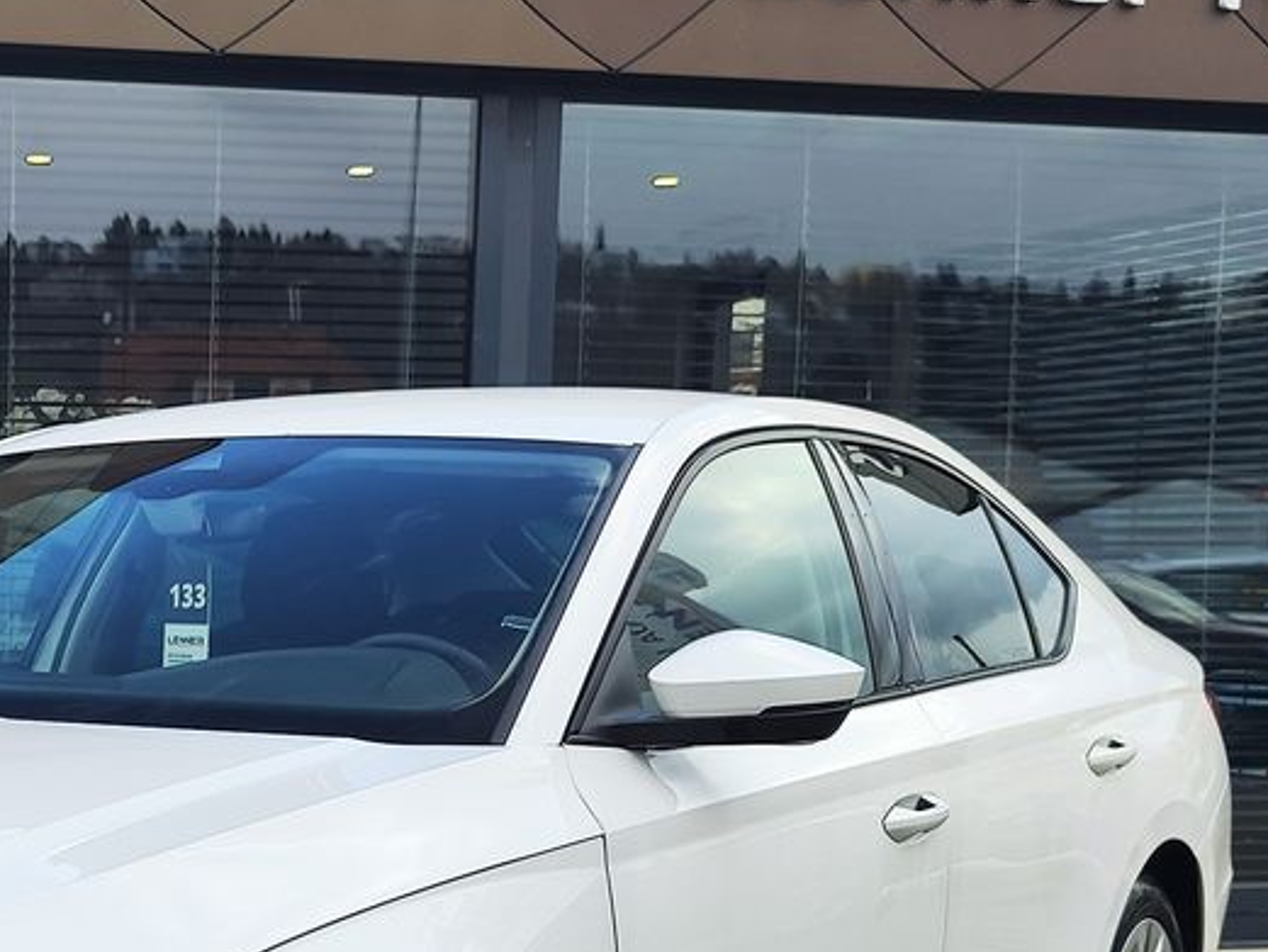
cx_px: -44
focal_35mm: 53
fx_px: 1942
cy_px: 950
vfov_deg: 26.1
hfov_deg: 32.7
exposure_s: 1/218
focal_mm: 7.01
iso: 50
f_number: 1.69
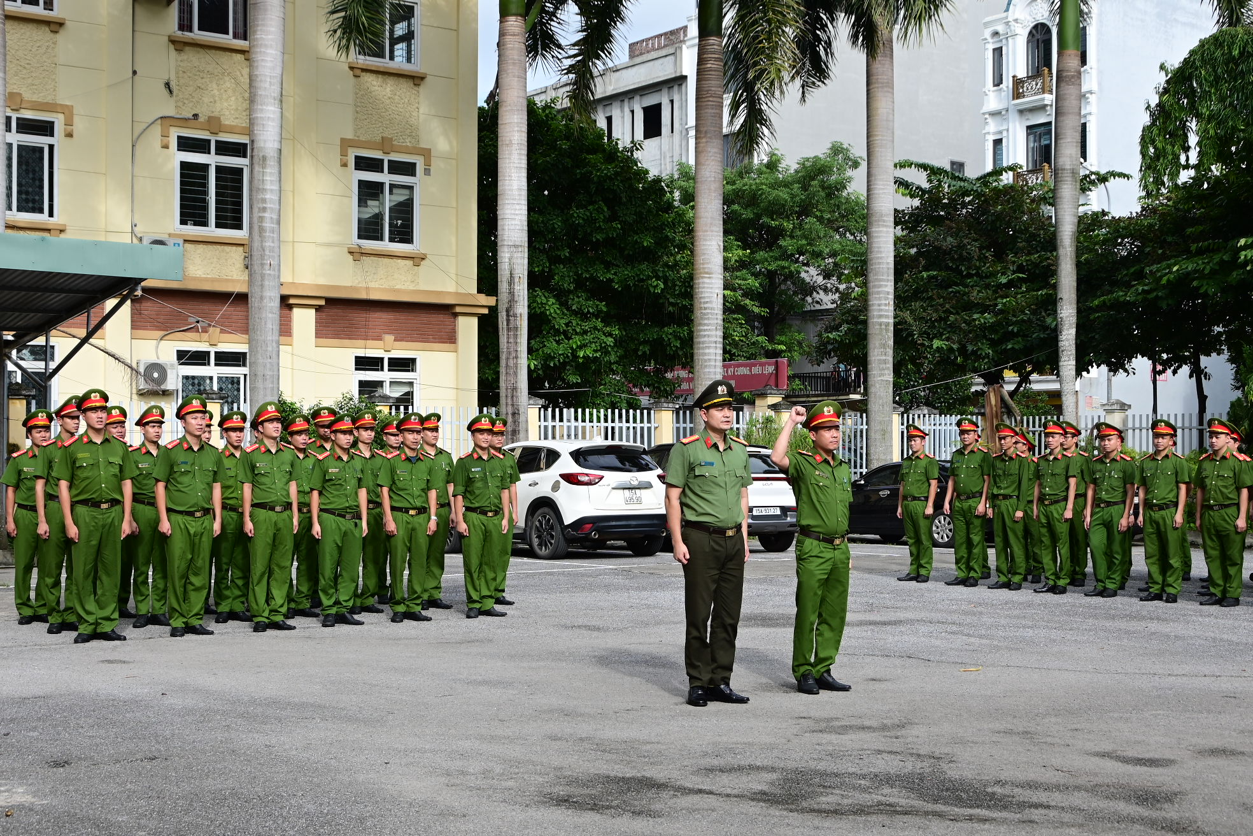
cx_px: 626
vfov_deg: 28.1
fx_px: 1671
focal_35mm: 48
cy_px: 418
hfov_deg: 41.1
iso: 160
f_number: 9
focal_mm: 32
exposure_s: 1/200
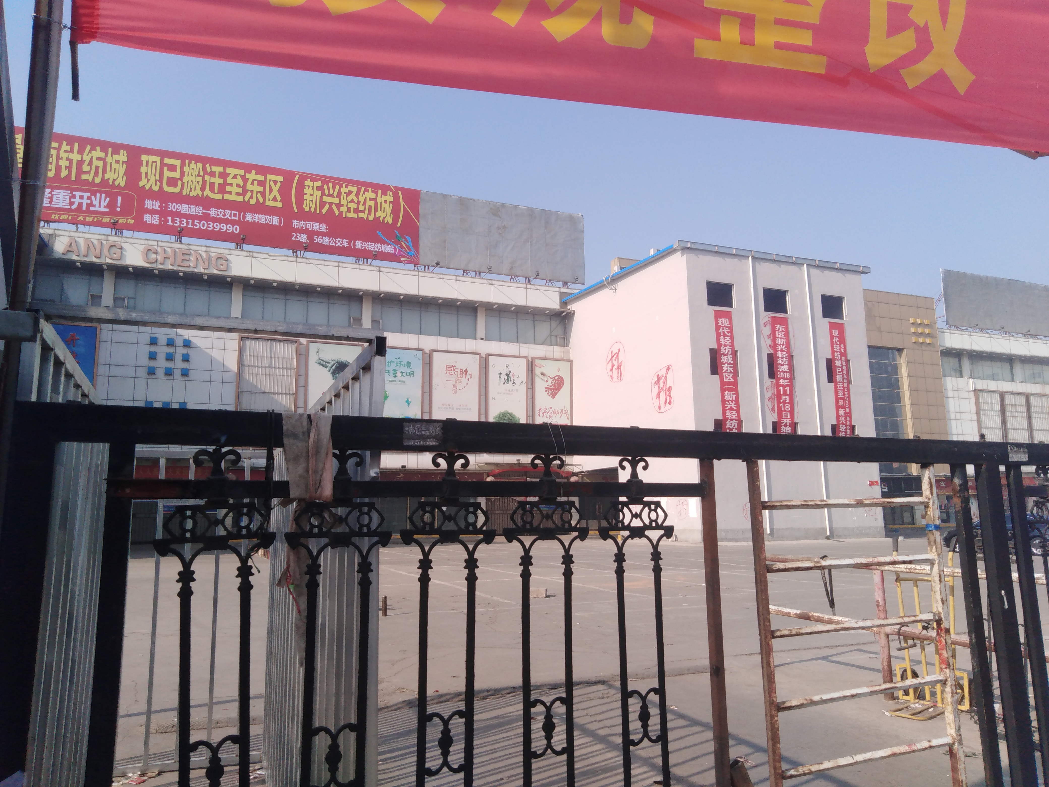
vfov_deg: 53.1
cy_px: 394
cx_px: 524
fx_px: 788
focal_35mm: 26
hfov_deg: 67.3
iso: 100
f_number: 2.2
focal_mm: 3.46
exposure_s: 1/1140
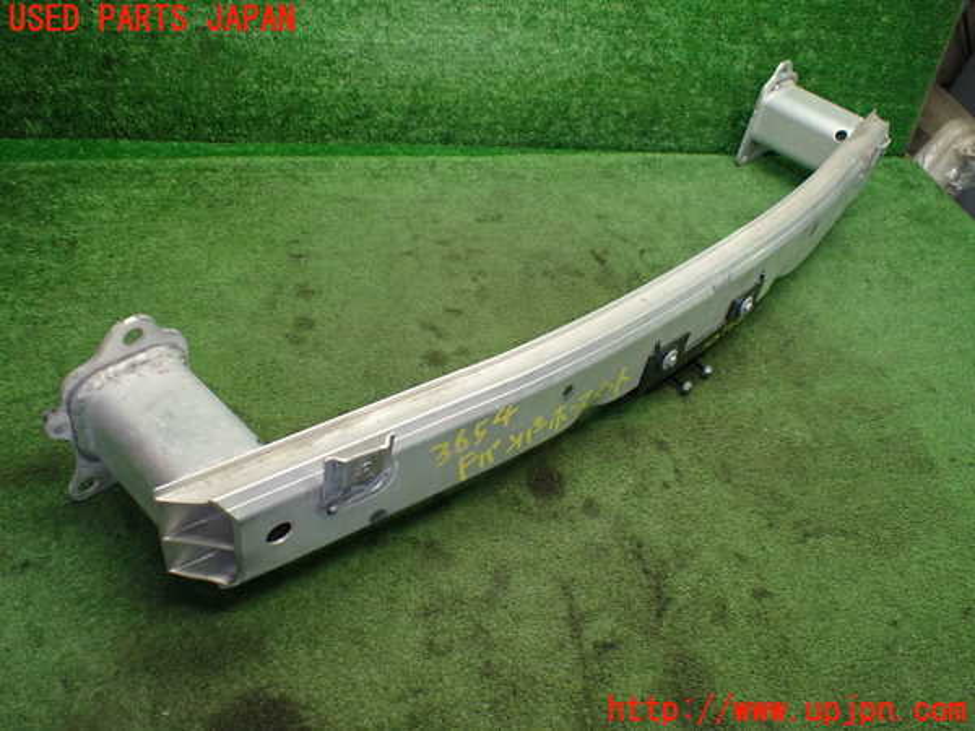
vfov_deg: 46.8
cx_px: 488
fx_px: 845
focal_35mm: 30
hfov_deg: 60.0
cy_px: 366
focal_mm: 5.4
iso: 500
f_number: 2.3
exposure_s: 1/125
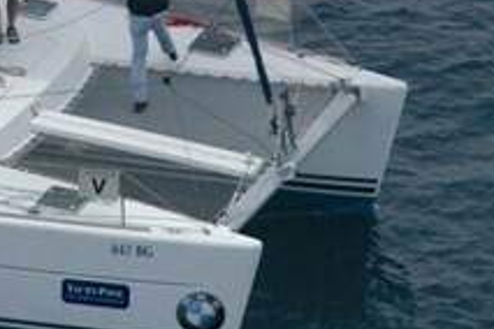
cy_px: -160
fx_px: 9234
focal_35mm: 673
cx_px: -87
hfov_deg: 3.1
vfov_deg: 2.0
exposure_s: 1/1250
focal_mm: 120
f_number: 10
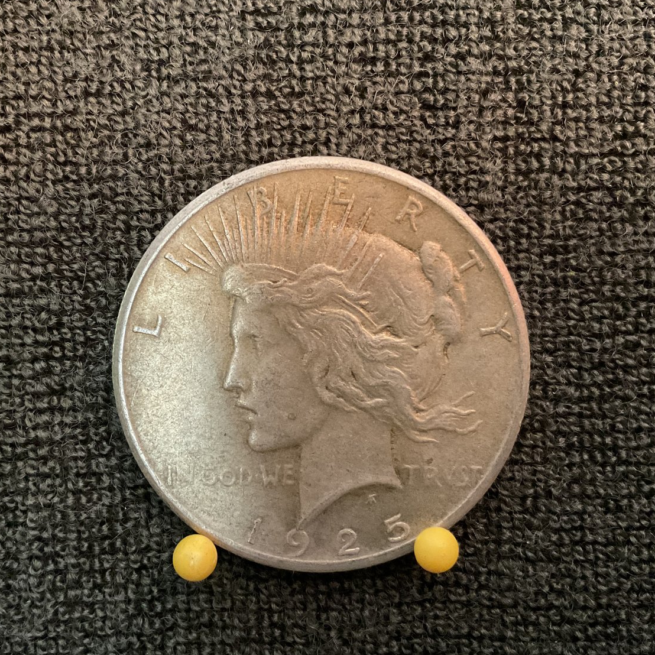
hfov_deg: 47.2
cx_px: 299
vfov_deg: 47.2
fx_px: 749
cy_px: 329
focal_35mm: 35
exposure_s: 1/30
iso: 500
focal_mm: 3
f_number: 1.8
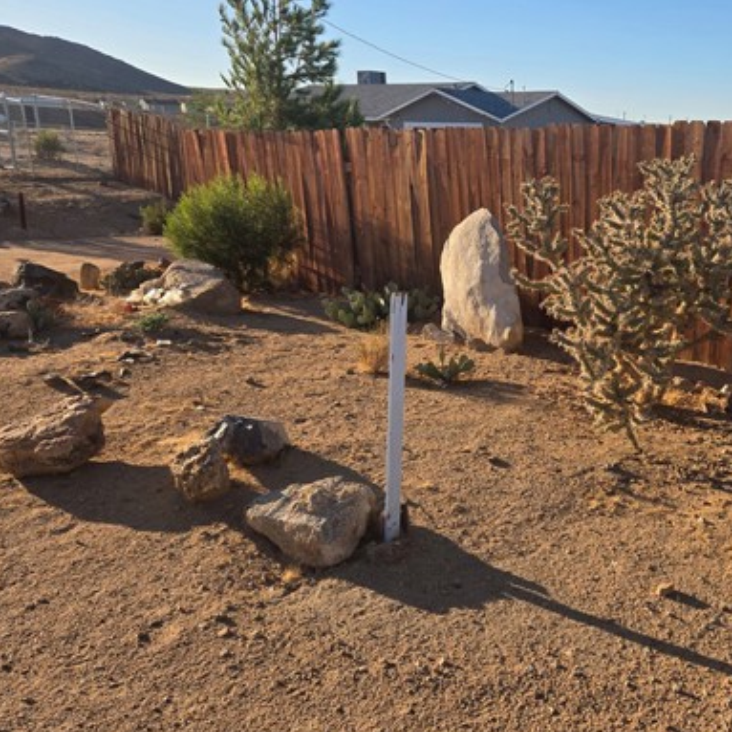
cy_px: 359
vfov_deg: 48.4
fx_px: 813
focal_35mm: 34
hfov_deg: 46.5
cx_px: 560
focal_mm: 5.4
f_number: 1.8
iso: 25
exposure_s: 1/1265
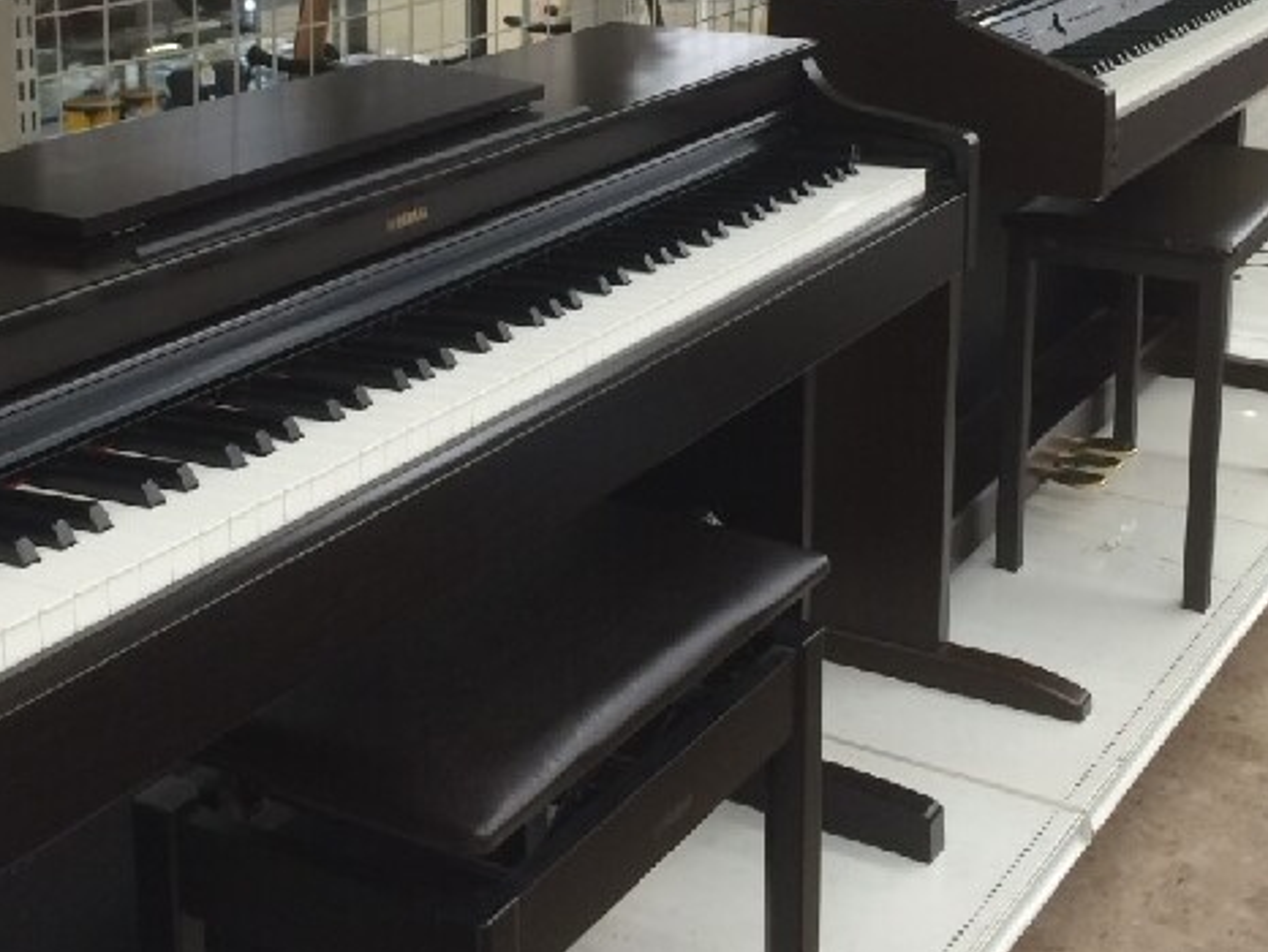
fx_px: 2052
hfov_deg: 34.3
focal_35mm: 56
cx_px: 561
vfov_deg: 25.5
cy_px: 146
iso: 40
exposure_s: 1/30
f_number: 2.2
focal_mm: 4.15
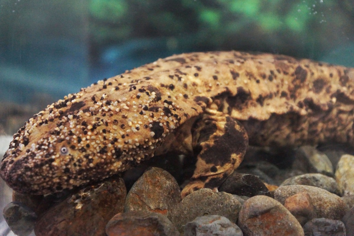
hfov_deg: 27.0
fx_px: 737
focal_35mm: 75
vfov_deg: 18.2
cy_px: 118
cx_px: 177
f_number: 2.8
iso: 3200
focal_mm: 50
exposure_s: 1/100
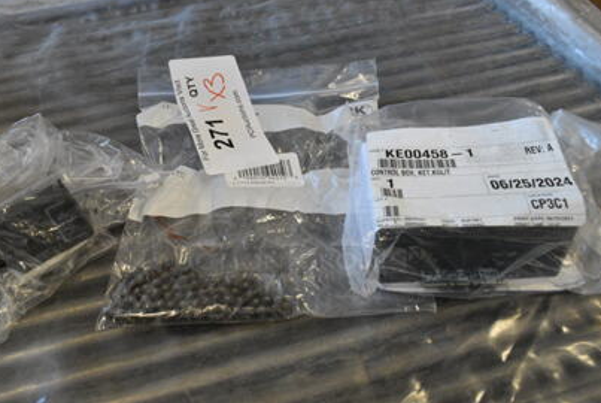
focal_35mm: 32
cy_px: 212
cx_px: 276
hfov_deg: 58.6
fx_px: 535
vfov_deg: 41.2
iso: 6400
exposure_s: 1/250
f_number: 8
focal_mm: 18
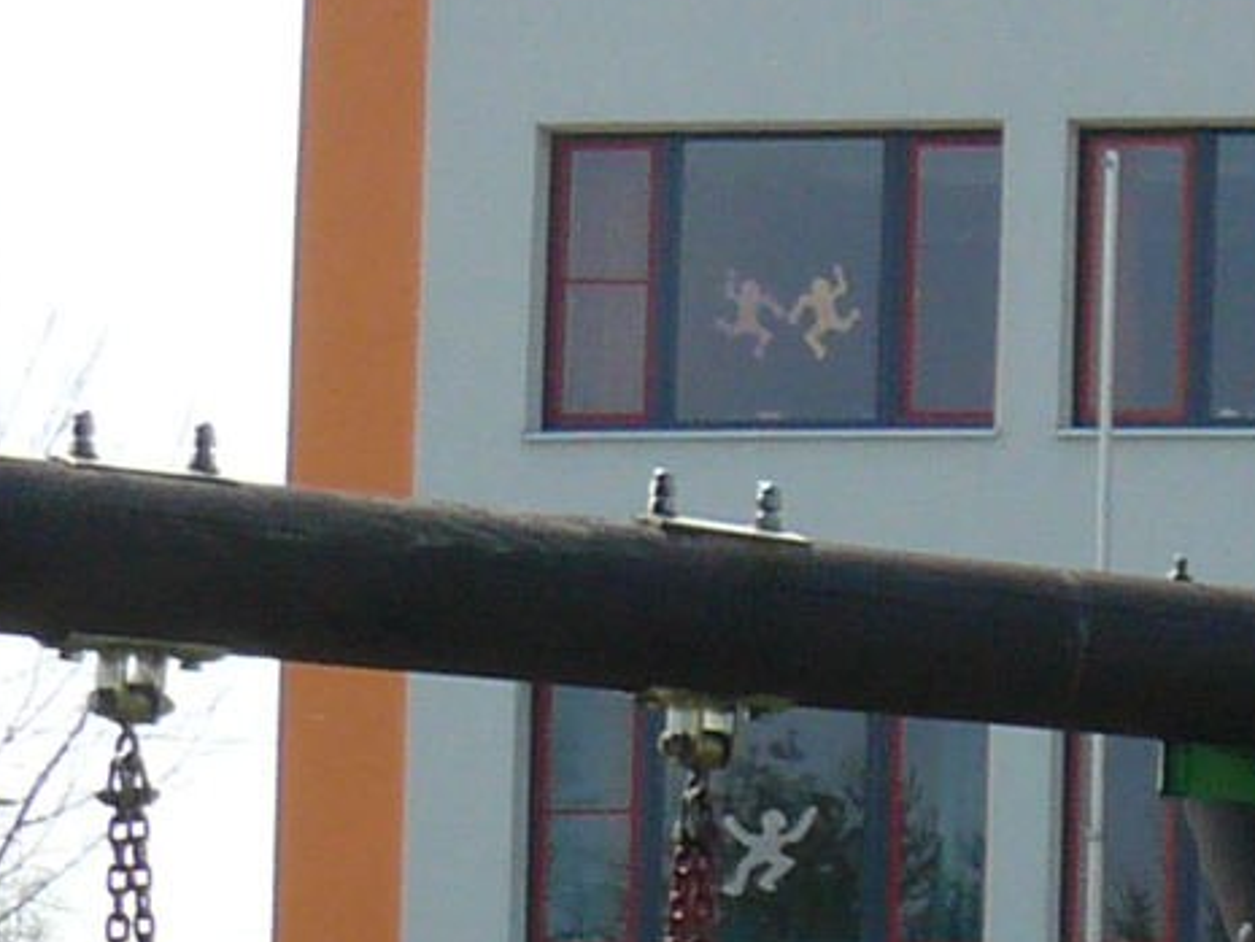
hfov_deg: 9.0
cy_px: 1209
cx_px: 2980
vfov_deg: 7.4
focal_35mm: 198
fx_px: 7180
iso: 100
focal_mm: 6
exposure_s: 1/320
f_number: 5.6
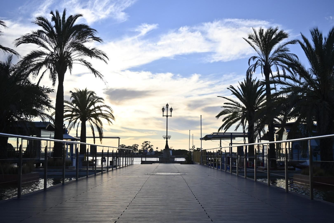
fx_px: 418
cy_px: 112
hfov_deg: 43.6
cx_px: 167
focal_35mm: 45
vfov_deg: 29.9
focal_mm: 30
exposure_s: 1/800
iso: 100
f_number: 5
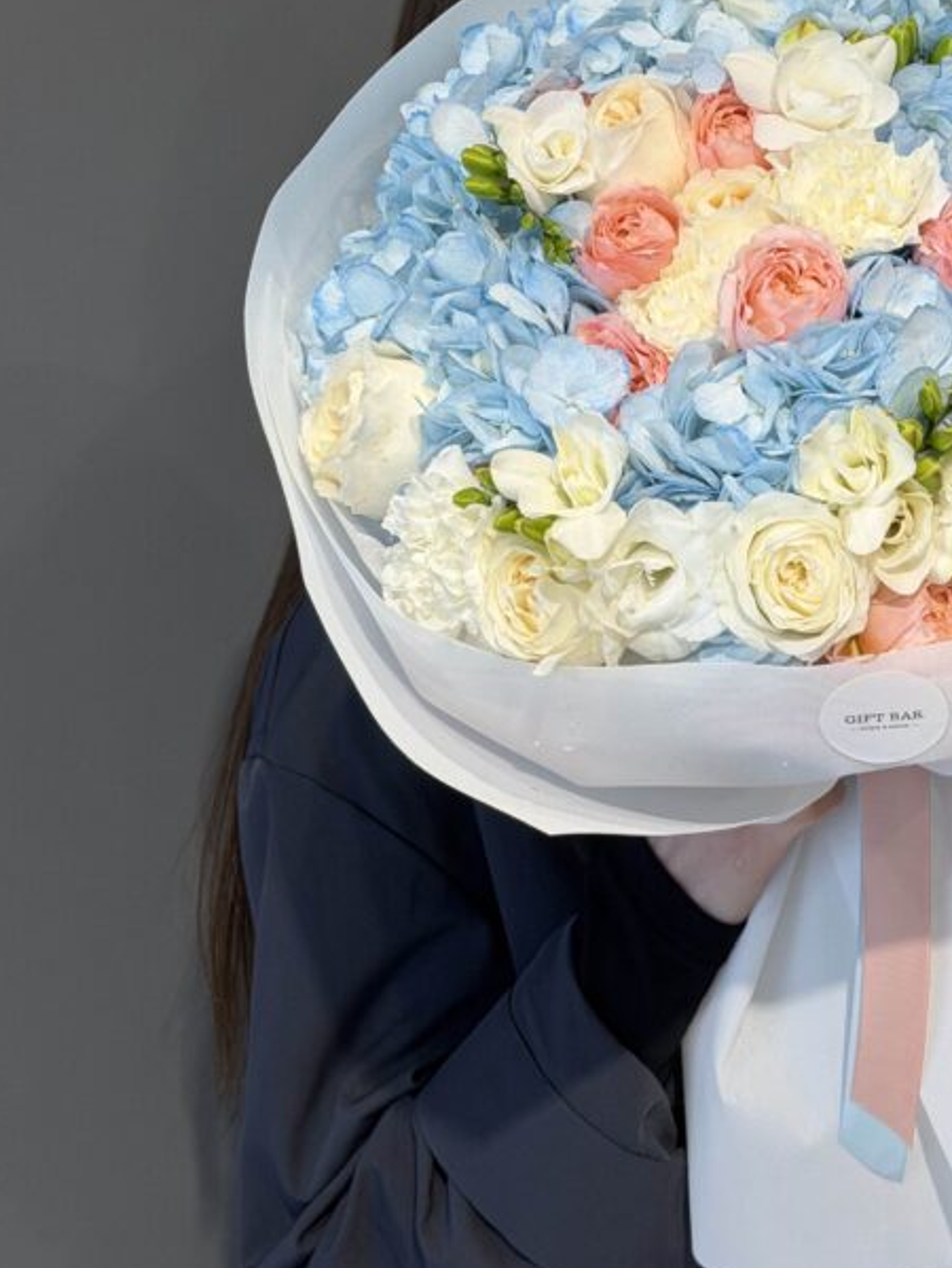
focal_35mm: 82
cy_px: 383
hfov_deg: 17.8
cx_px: 787
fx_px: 3004
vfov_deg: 23.7
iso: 50
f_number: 1.78
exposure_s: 1/121
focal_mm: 6.76
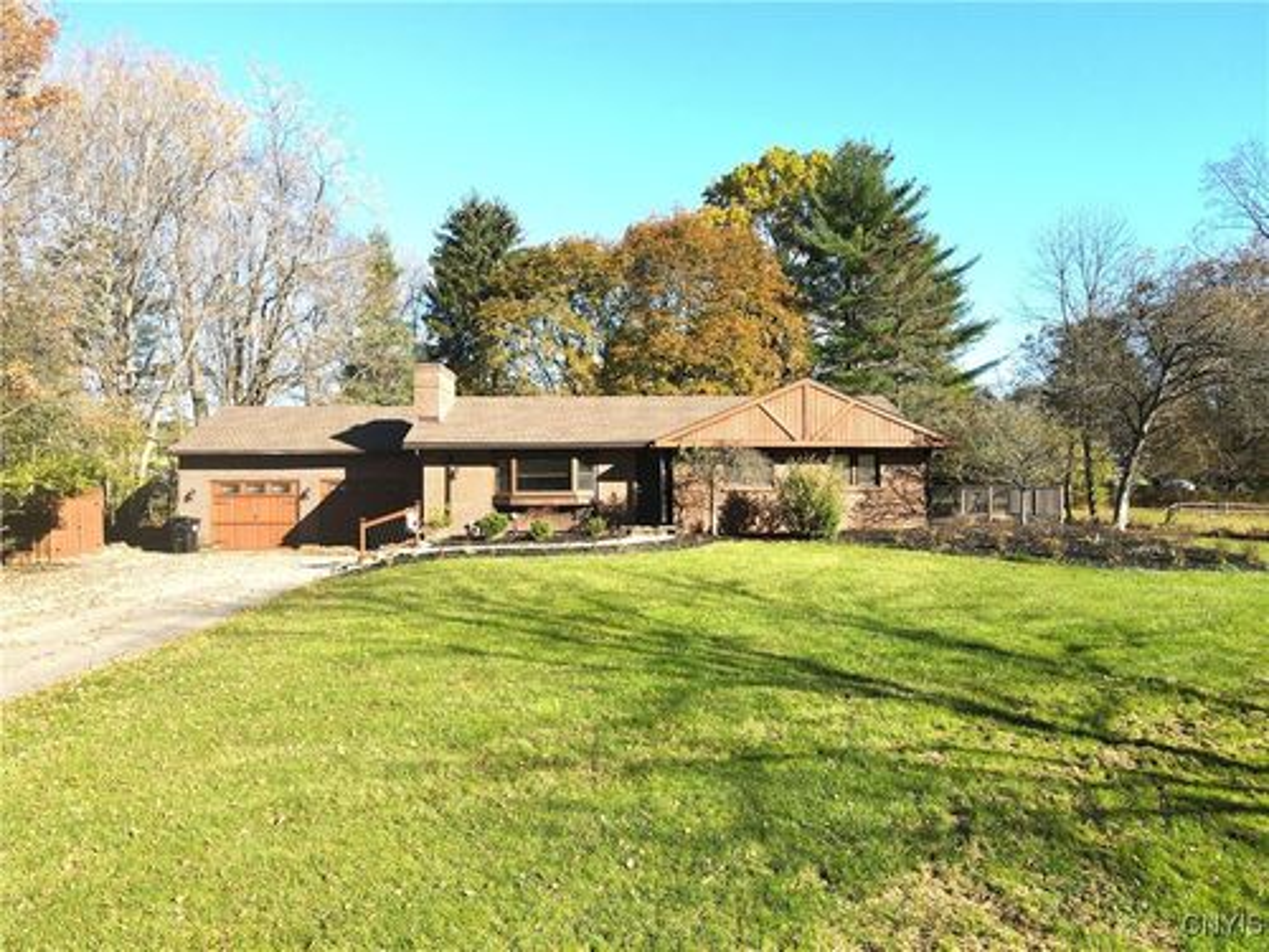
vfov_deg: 56.8
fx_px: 880
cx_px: 634
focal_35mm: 24
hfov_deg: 71.6
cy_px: 476
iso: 100
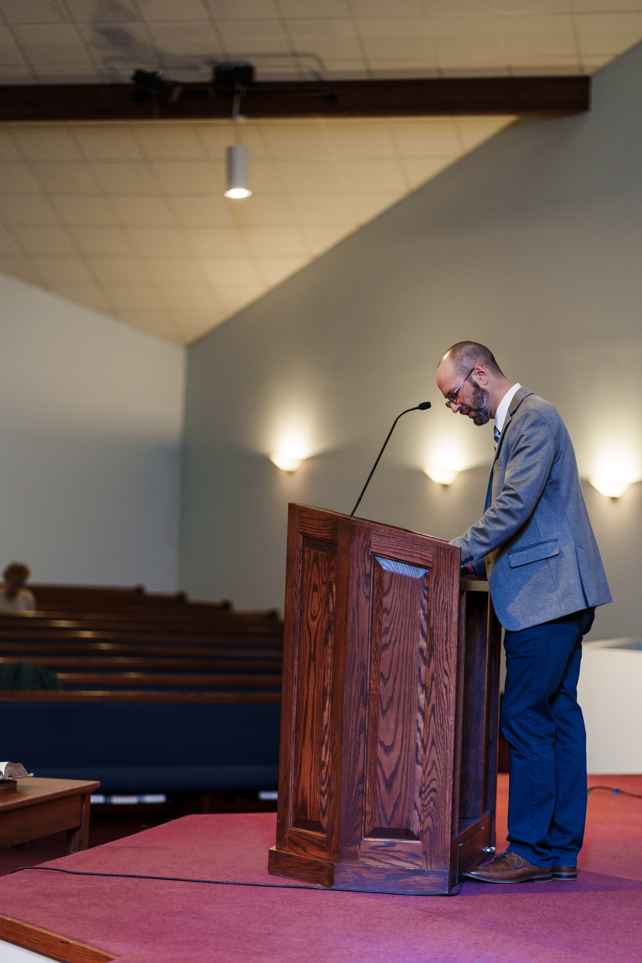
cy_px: 482
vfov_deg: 23.9
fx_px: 2274
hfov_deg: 16.1
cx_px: 321
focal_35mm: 85
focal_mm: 85
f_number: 1.8
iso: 800
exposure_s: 1/250
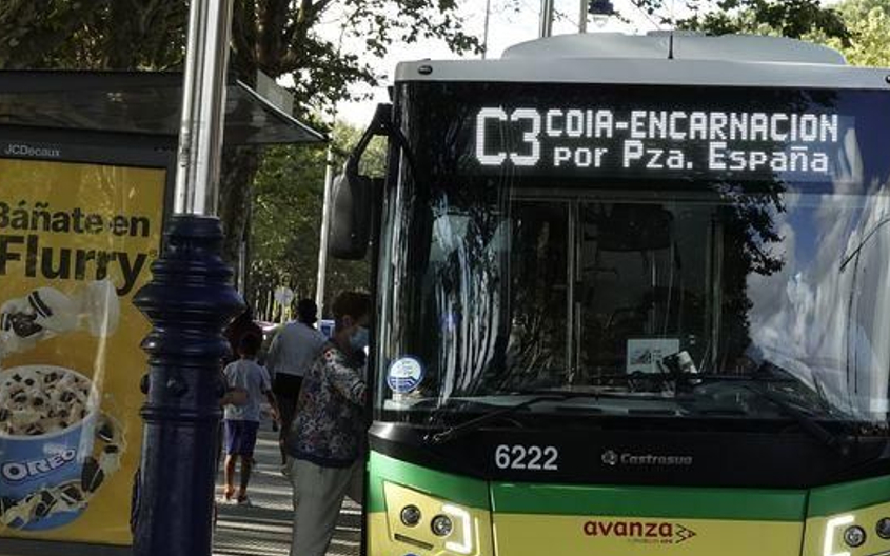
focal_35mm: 139
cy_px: 270
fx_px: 3371
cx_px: 615
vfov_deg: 9.4
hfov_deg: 15.0
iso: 400
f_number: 3.5
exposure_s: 1/1000
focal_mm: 26.42
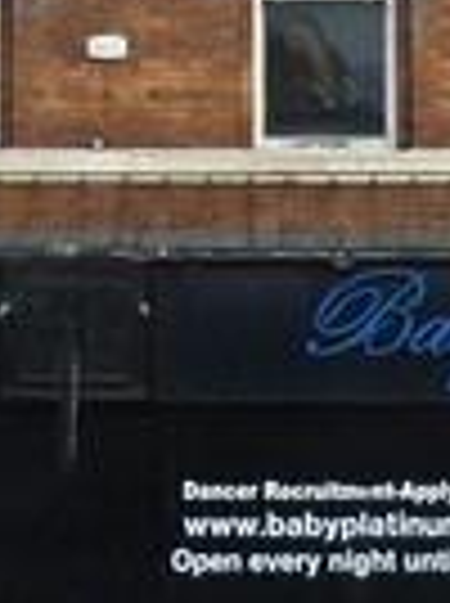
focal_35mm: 158
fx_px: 2747
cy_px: -212
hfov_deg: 9.4
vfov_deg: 12.1
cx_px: 320
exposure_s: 1/125
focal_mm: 5.5
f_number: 2.8
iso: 80
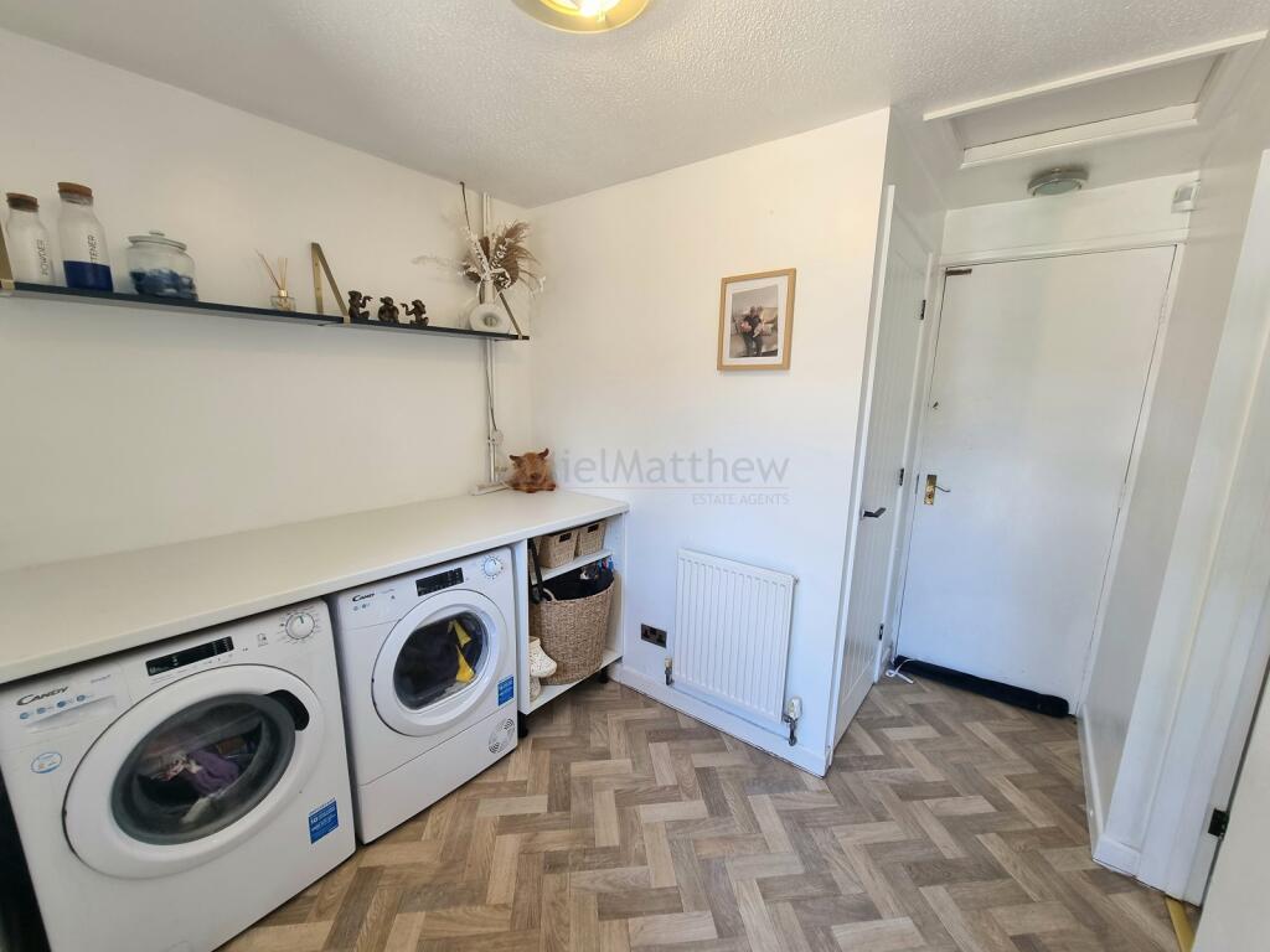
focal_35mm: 13
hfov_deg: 106.2
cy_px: 476
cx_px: 635
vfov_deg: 89.9
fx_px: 477
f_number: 2.2
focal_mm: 2.2
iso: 100
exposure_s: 1/50
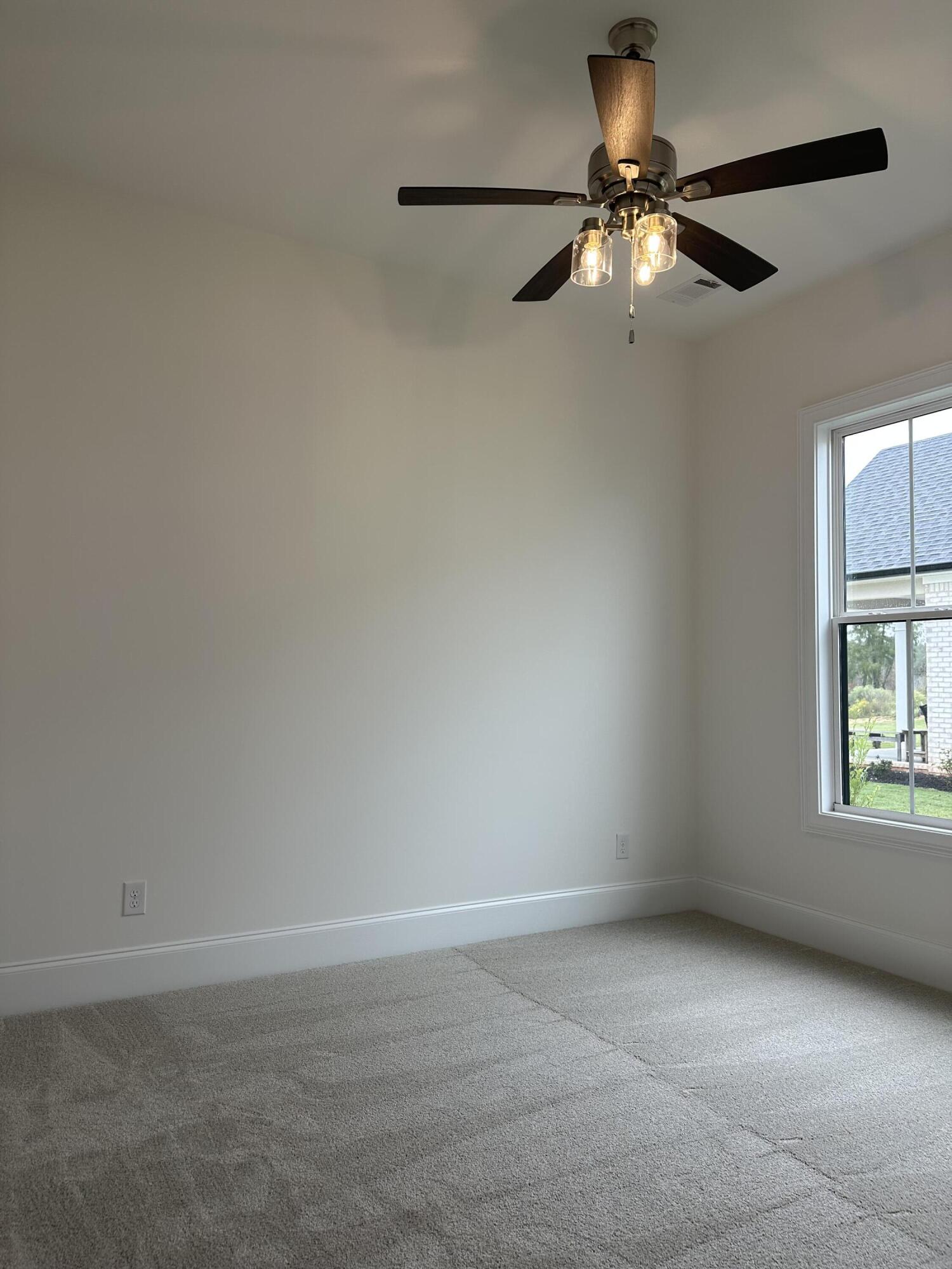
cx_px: 476
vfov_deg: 71.6
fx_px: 880
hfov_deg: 56.8
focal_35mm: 24
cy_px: 634
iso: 80
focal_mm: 6.86
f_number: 1.78
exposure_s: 1/197
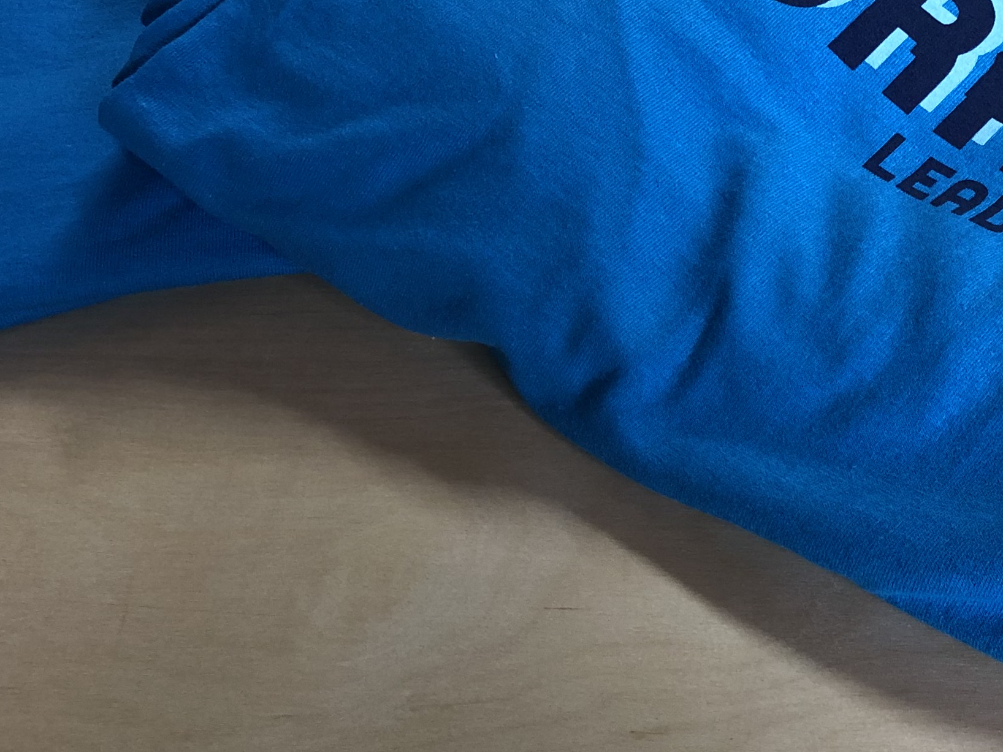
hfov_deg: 27.1
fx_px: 1999
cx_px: 919
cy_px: 346
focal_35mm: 69
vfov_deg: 21.3
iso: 50
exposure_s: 1/15
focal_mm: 3.99
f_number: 1.8
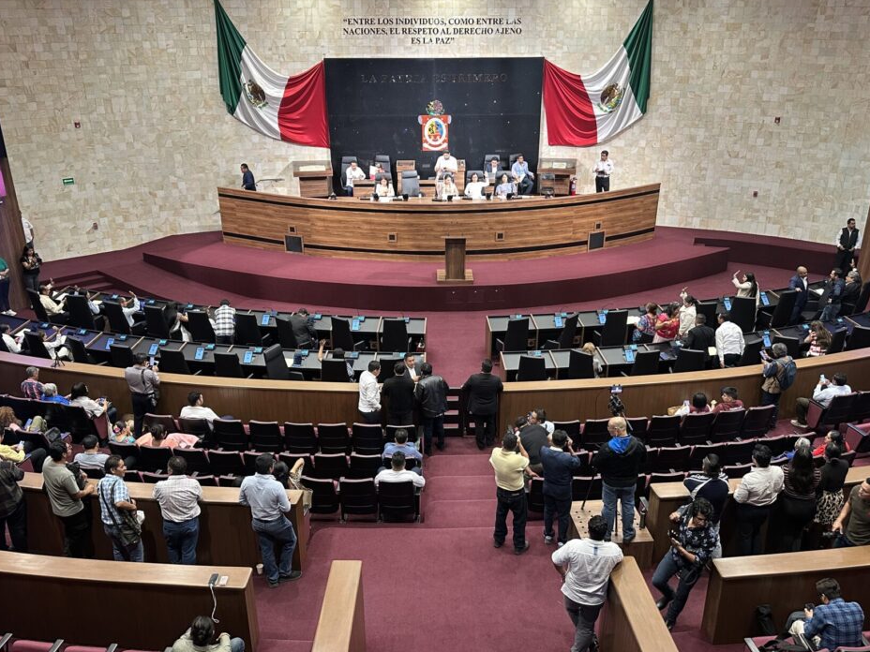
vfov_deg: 46.8
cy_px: 325
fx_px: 754
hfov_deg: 60.0
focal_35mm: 30
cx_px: 446
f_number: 1.78
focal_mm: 6.86
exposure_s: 1/60
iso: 250
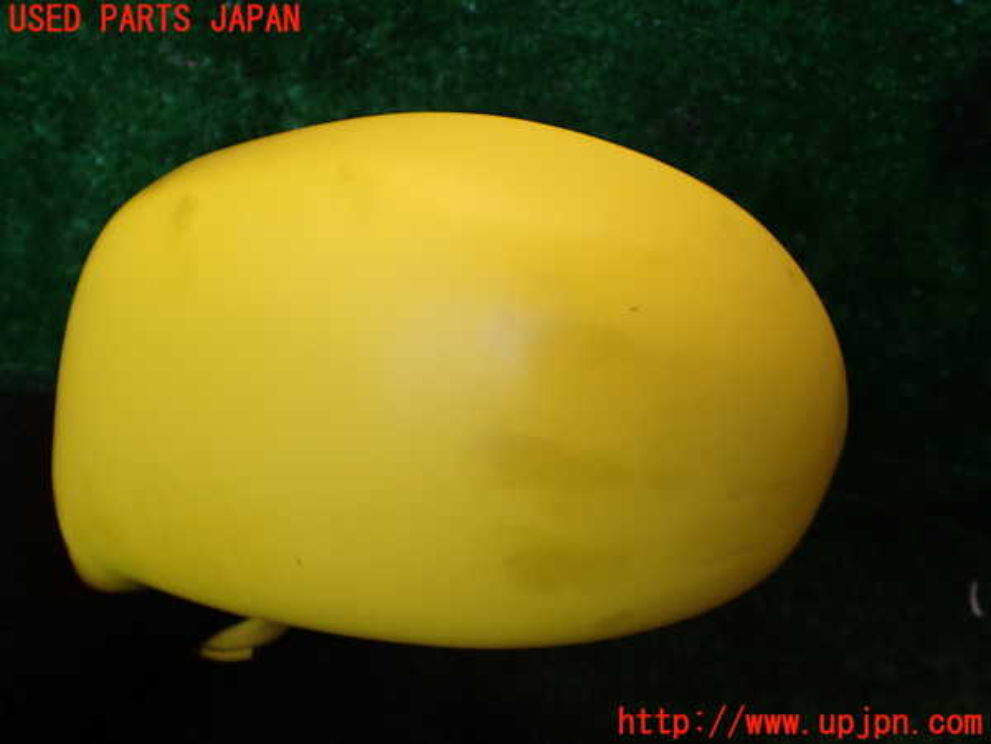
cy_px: 372
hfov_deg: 60.0
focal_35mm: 30
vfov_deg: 46.8
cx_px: 496
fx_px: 859
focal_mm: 5.4
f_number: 2.3
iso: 100
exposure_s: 1/125
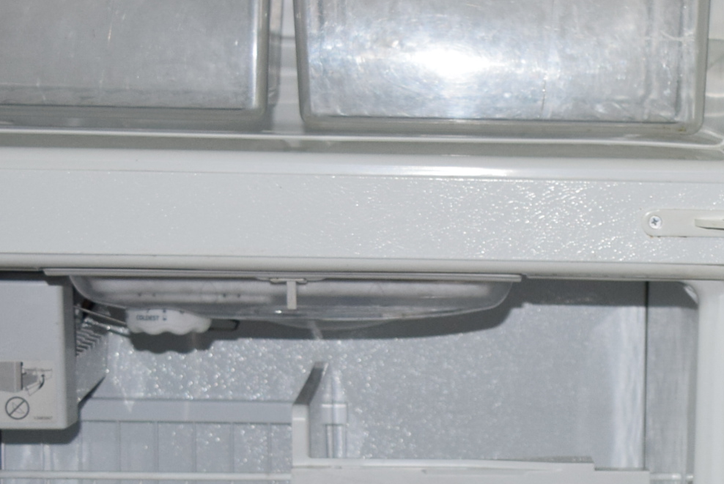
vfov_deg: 12.3
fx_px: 2194
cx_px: 762
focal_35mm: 109
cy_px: 606
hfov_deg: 18.2
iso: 800
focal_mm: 24
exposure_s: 1/100
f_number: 5
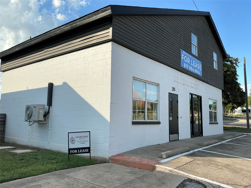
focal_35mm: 28
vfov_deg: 49.7
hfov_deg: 63.4
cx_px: 126
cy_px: 94
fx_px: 203
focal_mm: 3
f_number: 1.8
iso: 25
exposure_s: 1/1490
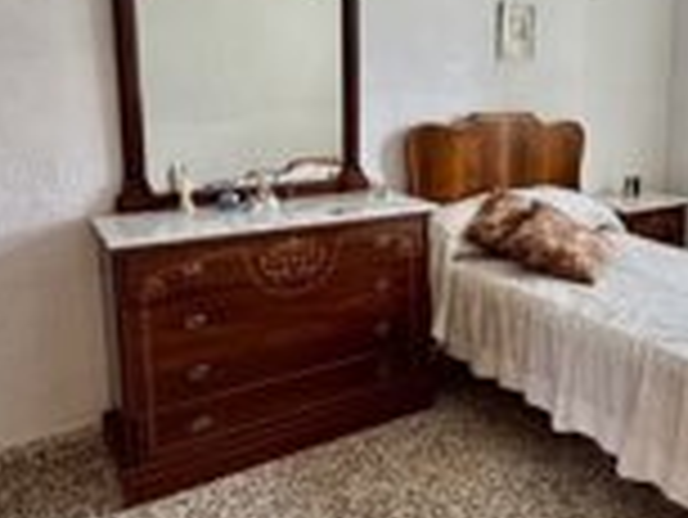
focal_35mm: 33
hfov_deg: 53.3
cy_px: 180
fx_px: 656
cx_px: 499
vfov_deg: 42.5
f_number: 2.2
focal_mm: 2.22
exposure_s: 1/99
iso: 250
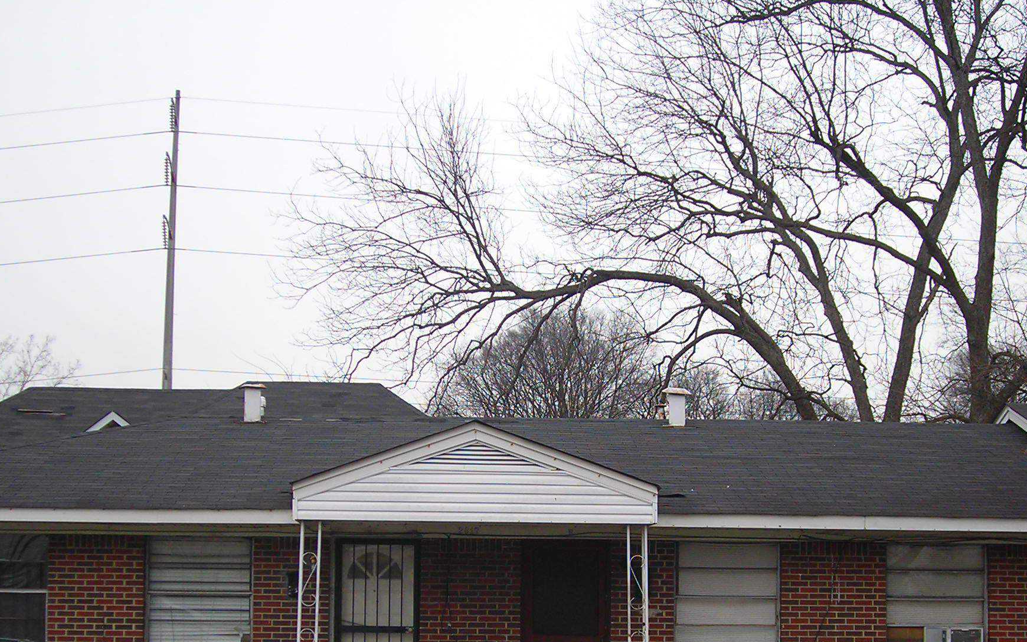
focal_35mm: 60
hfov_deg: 34.0
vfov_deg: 21.3
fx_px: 1680
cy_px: 554
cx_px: 552
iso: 50
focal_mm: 6.3
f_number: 3.2
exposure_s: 1/103
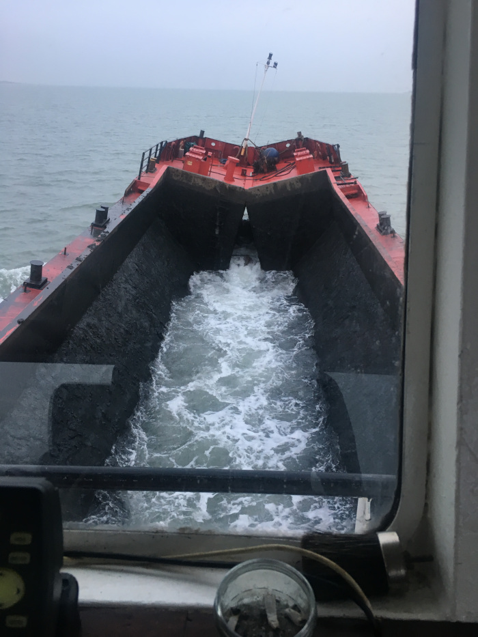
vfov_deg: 61.7
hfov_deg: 48.2
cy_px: 318
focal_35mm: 29
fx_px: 534
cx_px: 239
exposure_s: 1/33
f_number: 2.2
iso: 32
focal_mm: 4.15
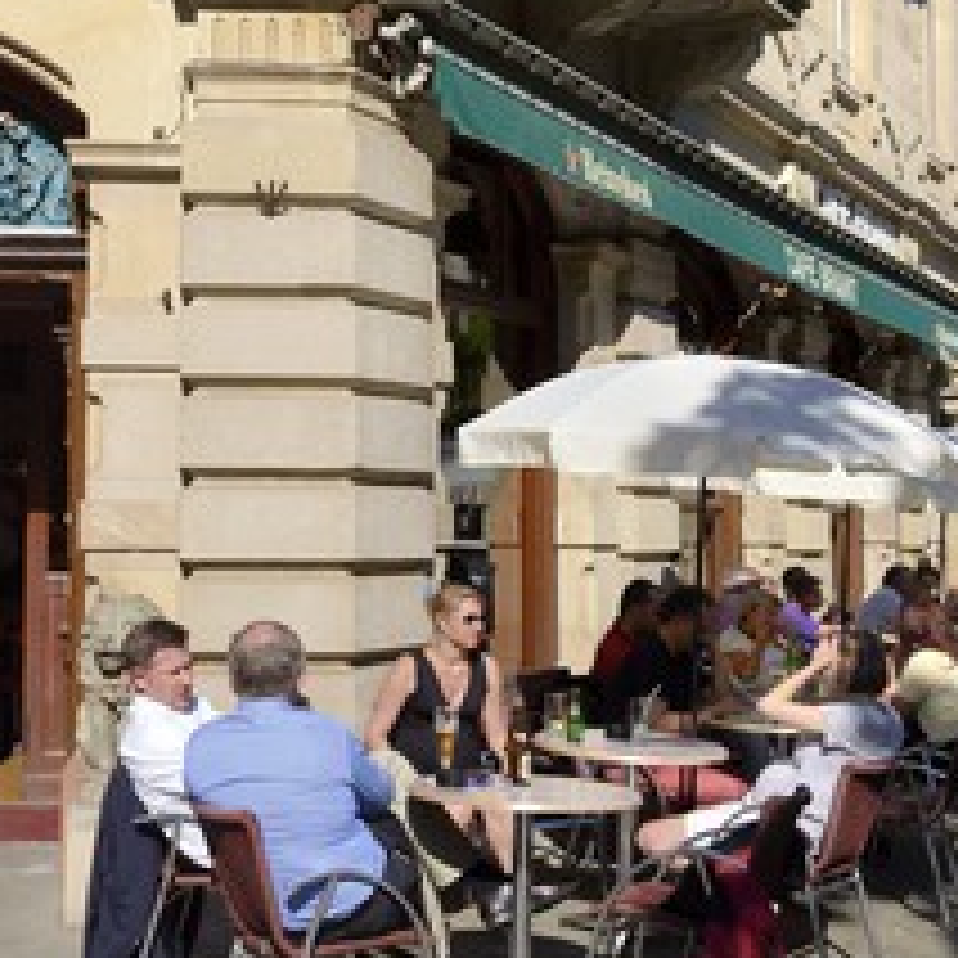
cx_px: 184
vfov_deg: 30.0
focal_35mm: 57
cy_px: 423
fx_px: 1785
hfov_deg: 29.3
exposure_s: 1/320
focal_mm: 34
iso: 200
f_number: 11
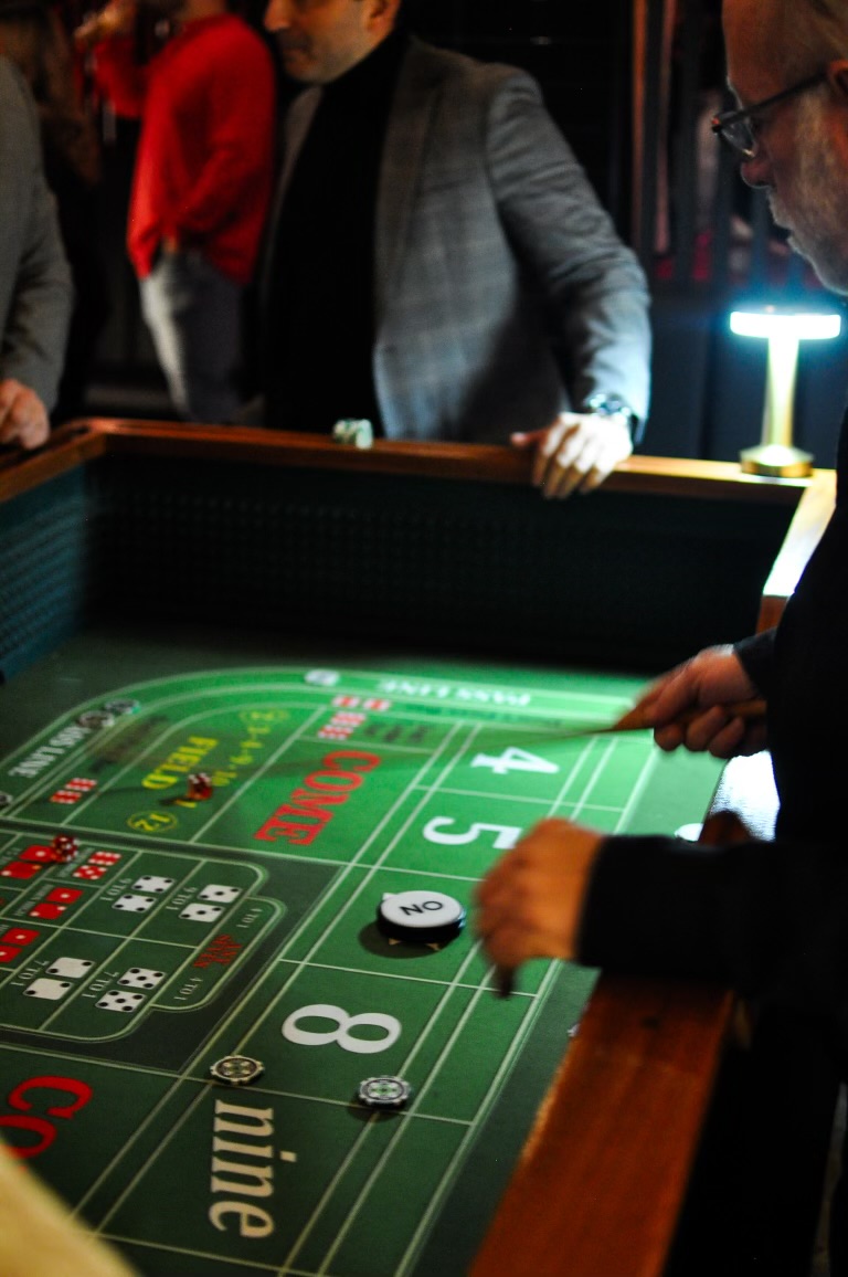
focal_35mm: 52
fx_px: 1859
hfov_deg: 25.7
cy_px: 638
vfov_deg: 37.9
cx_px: 424
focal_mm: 35
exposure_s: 1/15
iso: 1600
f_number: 2
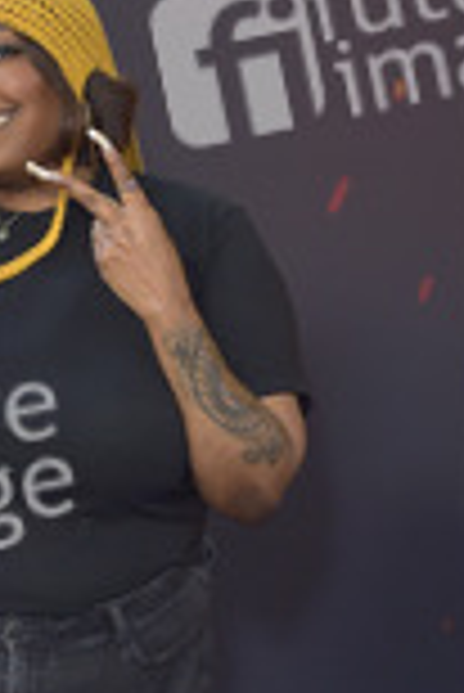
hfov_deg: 13.0
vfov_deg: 19.0
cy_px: 716
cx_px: -25
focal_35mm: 104
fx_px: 2006
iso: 640
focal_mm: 40
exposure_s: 1/250
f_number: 6.3
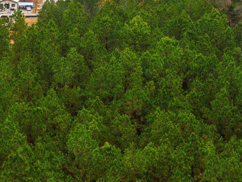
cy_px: 7
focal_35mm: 142
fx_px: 993
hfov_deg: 13.7
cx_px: 17
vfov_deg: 10.4
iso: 180
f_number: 2.8
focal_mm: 19.4
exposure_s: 1/500
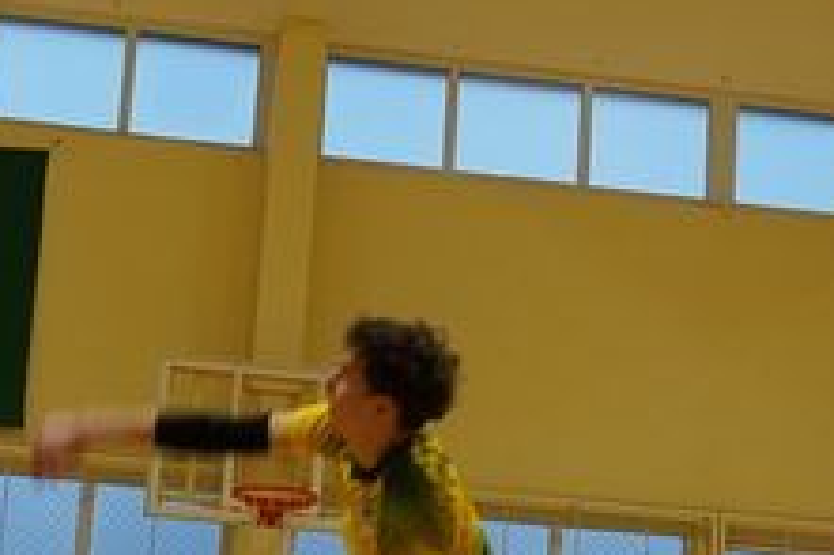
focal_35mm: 101
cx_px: 394
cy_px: 298
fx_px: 2338
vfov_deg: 13.5
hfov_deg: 20.2
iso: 800
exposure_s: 1/160
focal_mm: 18
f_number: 4
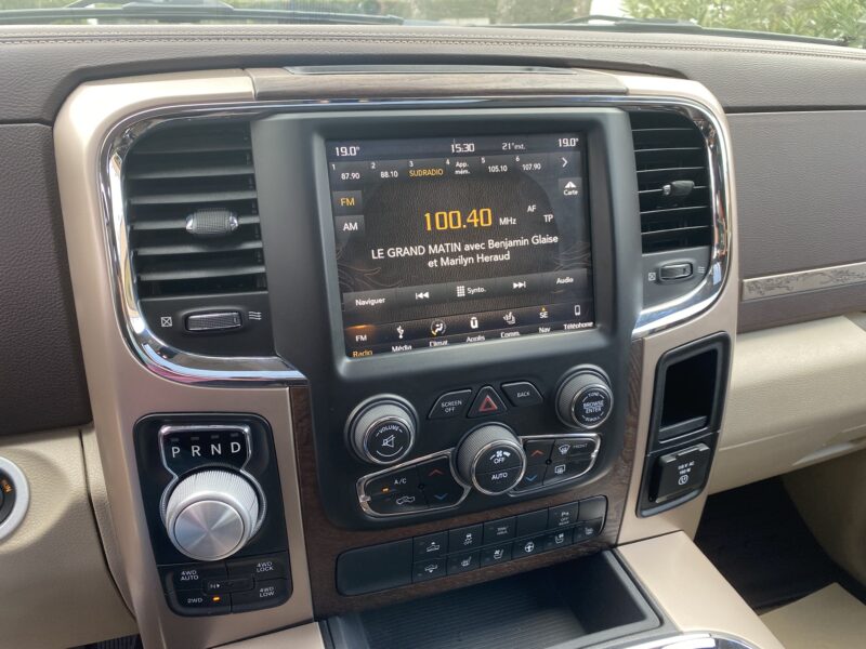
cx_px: 433
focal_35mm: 26
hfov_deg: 67.3
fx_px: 650
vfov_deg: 53.1
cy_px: 324
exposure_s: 1/121
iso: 100
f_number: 1.8
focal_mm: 4.25
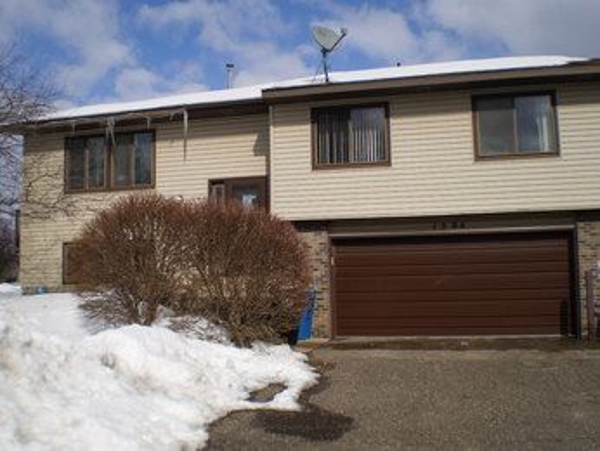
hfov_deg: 51.3
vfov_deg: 39.7
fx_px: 624
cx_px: 300
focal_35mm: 36
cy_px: 226
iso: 64
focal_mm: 6.3
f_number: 4.6
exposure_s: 1/2000
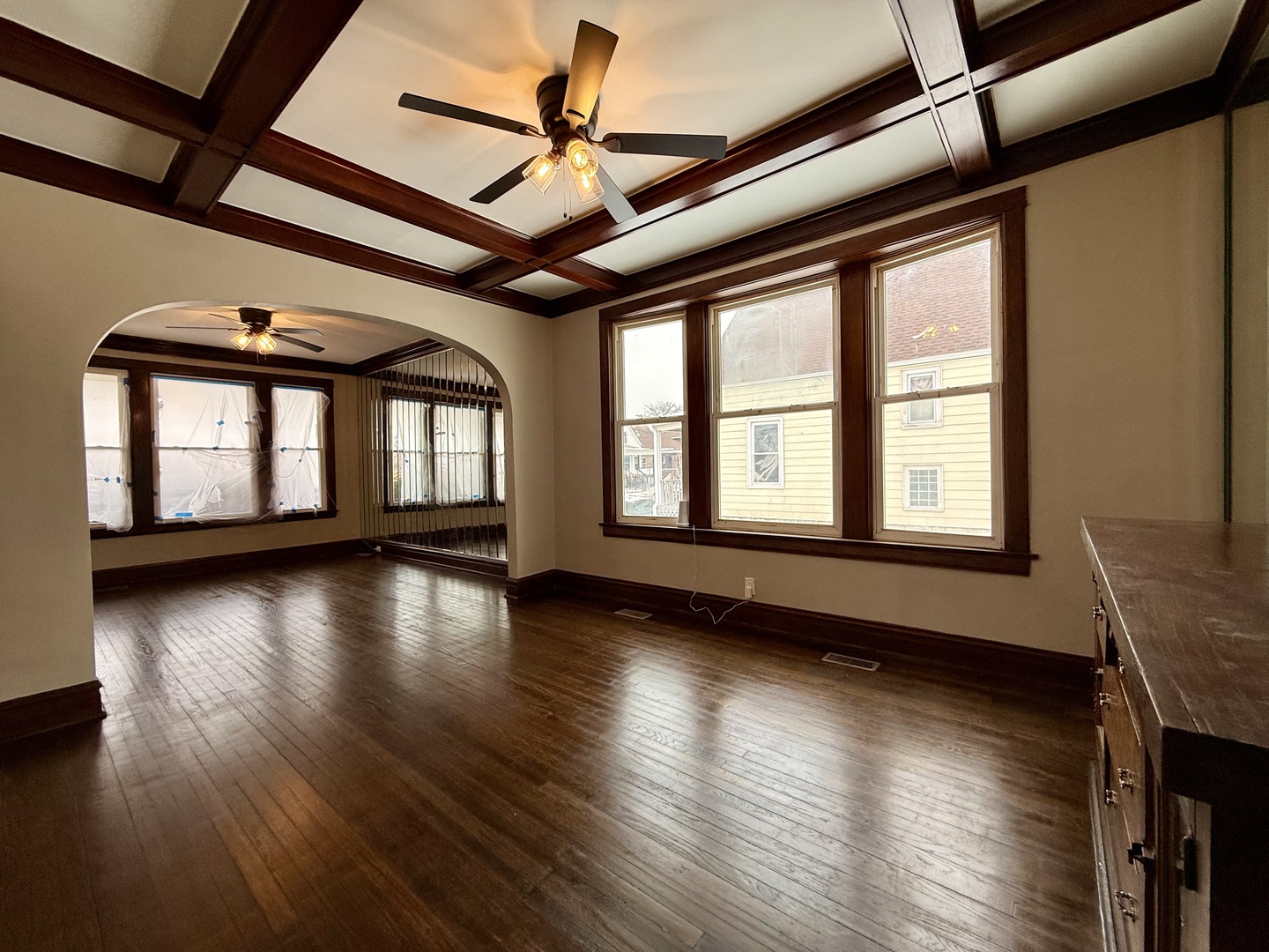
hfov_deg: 102.1
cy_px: 476
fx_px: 513
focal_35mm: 14
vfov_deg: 85.7
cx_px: 634
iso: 50
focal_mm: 2.22
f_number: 2.2
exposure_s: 1/162
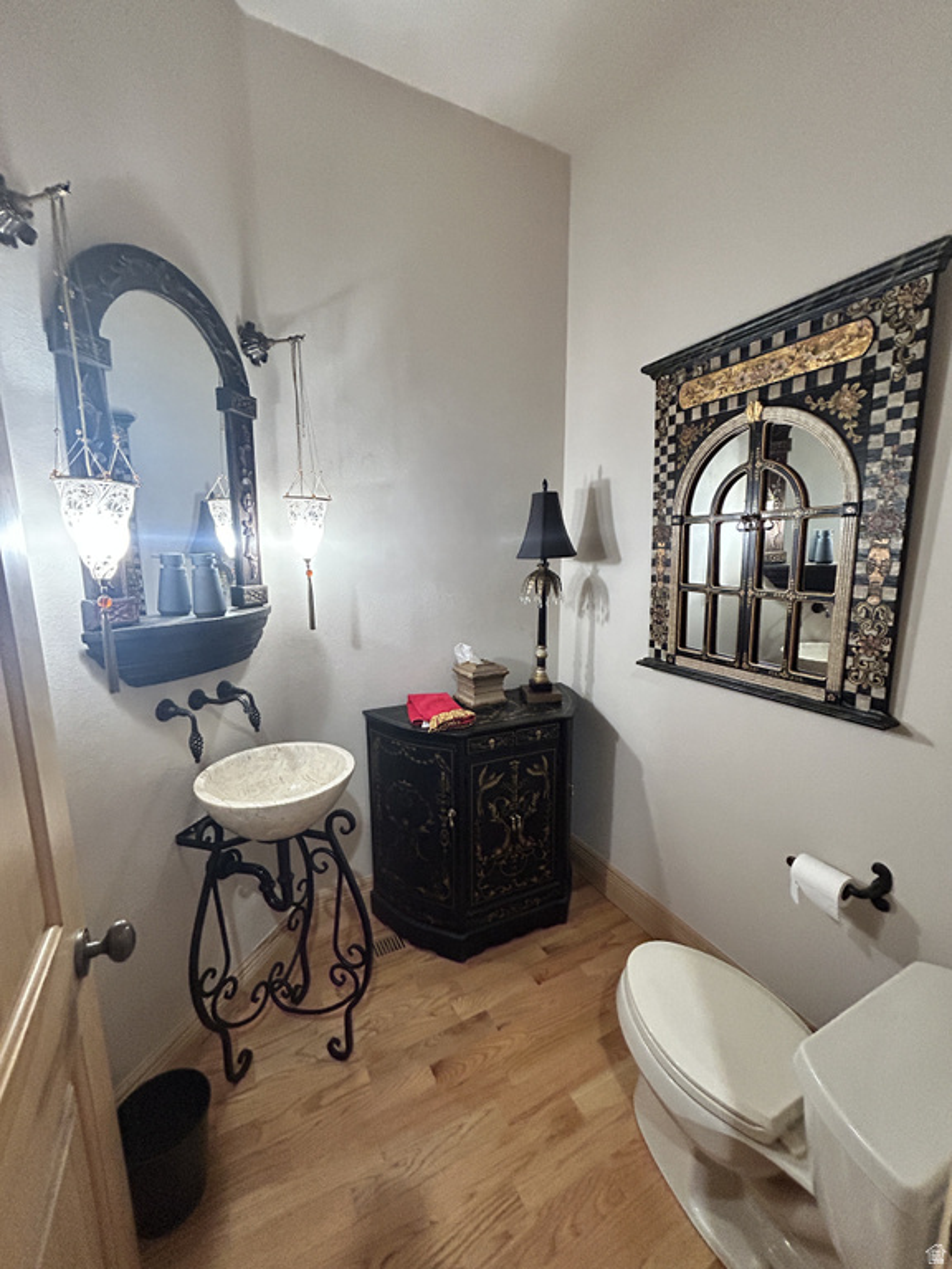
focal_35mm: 14
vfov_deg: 102.1
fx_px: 513
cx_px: 476
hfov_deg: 85.7
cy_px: 634
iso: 800
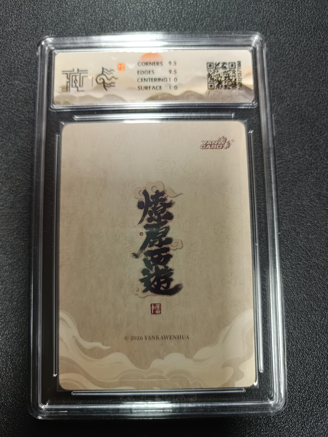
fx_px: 303
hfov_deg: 56.8
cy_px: 218
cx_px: 164
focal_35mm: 24
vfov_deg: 71.6
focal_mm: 5.31
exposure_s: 1/50
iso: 896
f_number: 1.7
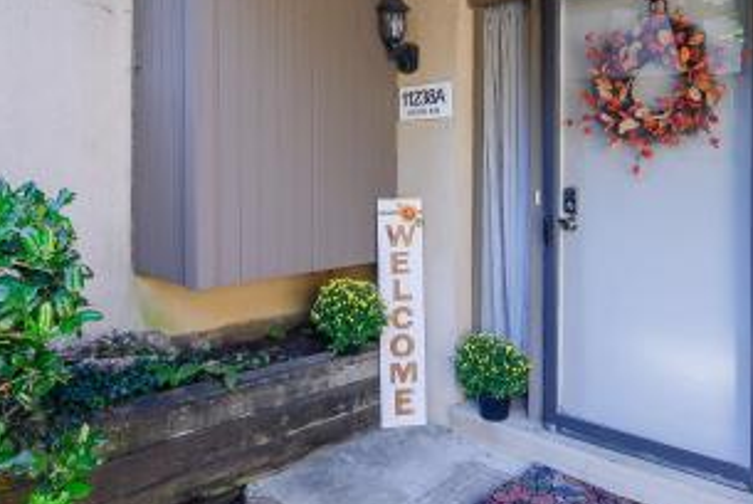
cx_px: 390
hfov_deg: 65.4
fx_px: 586
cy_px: 183
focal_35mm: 28
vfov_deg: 46.0
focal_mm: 19
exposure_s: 1/200
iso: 200
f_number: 16
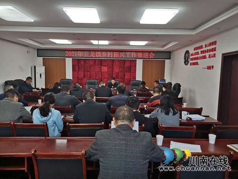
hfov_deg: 67.3
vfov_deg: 53.1
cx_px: 119
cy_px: 90
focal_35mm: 26
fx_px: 179
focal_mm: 4.75
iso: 125
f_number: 1.8
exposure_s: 1/100
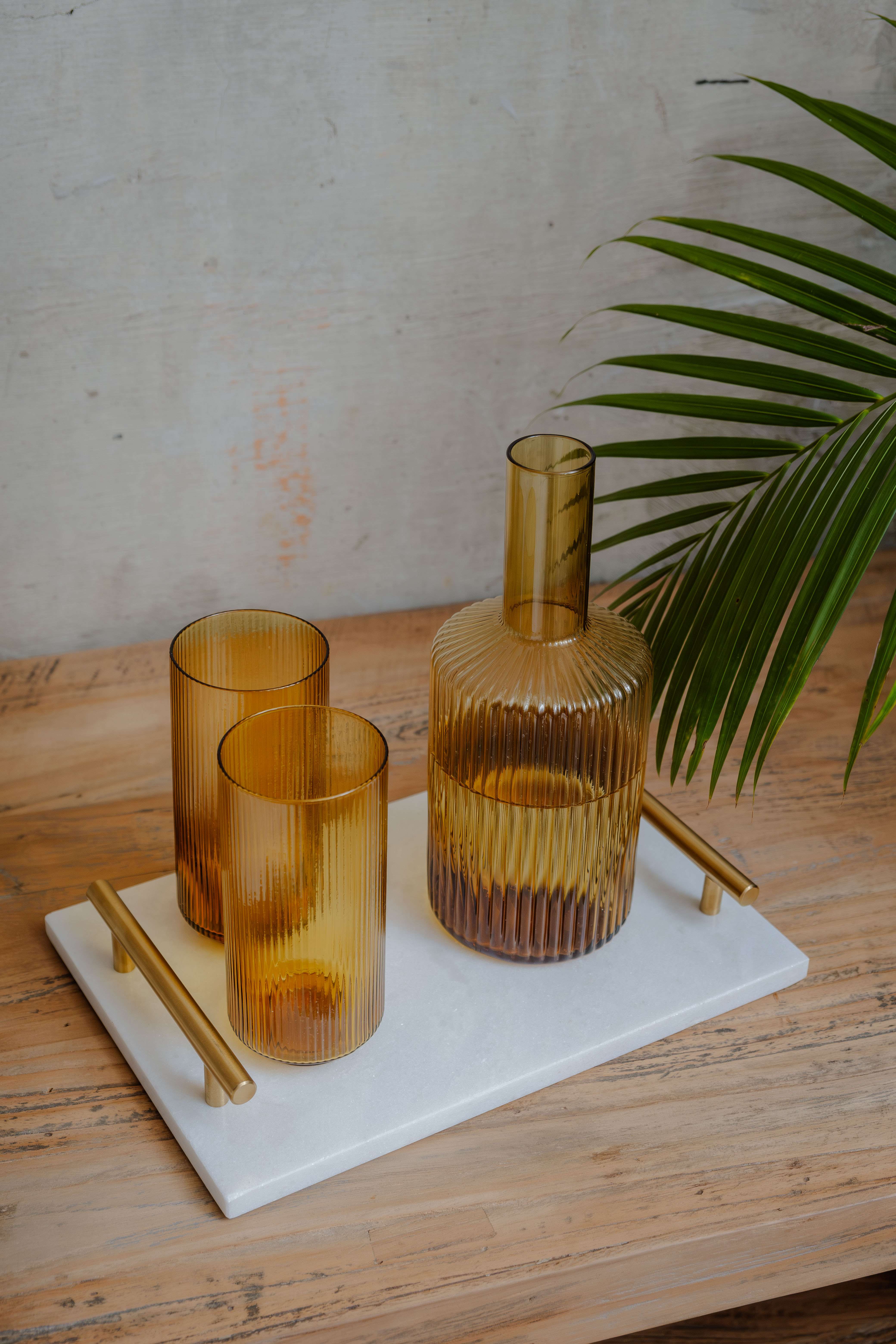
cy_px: 672
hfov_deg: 29.9
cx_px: 448
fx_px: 1680
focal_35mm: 45
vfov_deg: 43.6
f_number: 4
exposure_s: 1/250
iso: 400
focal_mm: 30.2
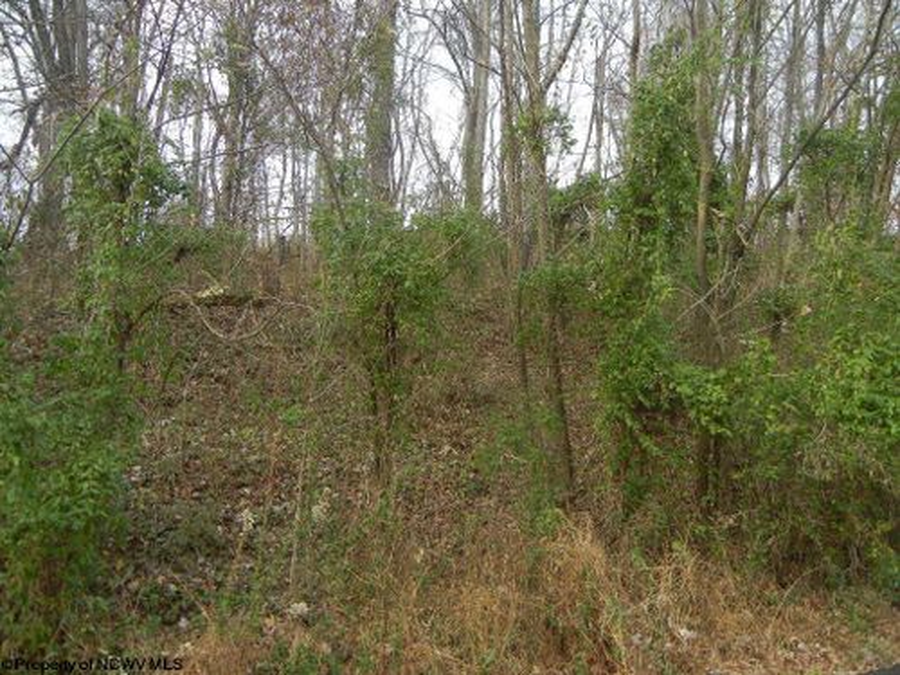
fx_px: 780
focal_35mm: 30
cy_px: 338
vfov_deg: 46.8
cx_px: 450
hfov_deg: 60.0
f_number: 3.5
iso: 160
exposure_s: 1/192
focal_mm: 5.4
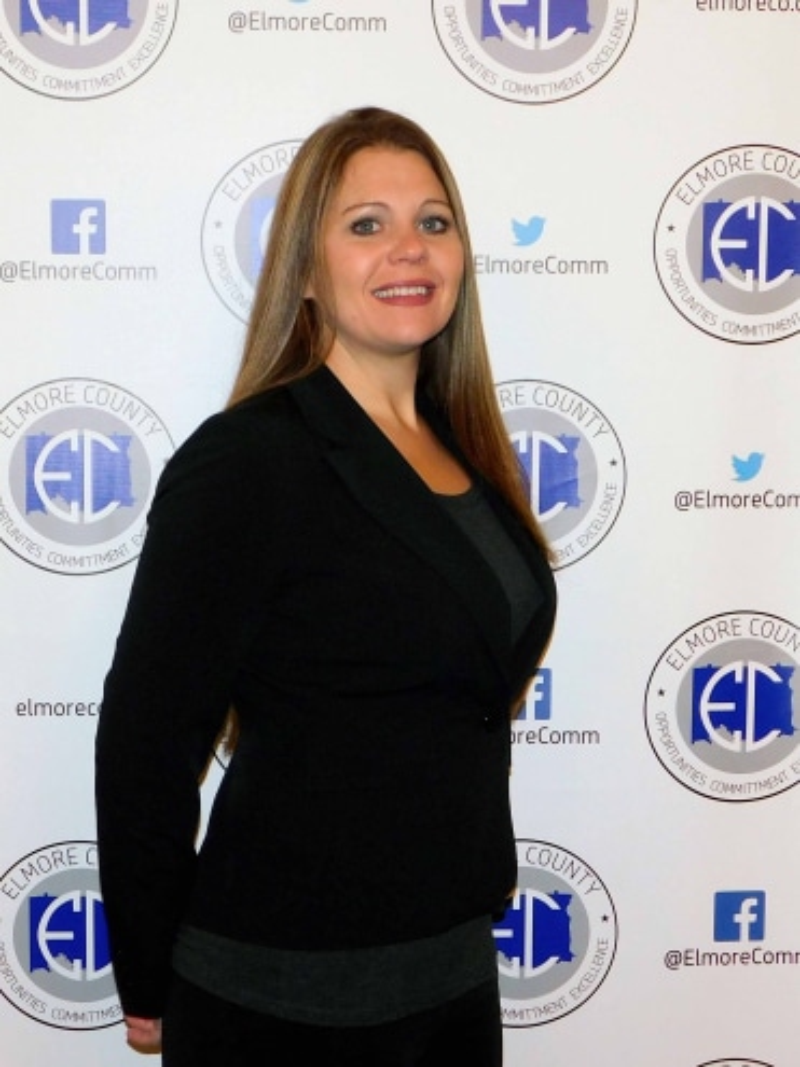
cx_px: 400
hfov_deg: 39.6
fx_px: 1110
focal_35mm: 36
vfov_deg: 51.4
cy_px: 534
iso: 800
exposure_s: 1/30
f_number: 3.5
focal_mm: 6.3
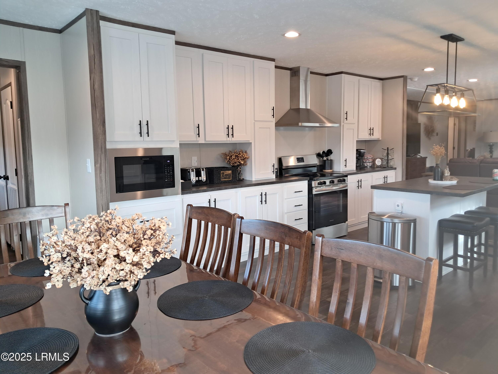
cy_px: 187
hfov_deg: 65.3
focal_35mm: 27
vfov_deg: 51.4
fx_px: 388
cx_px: 249
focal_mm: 4
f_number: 1.8
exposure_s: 1/50
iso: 160
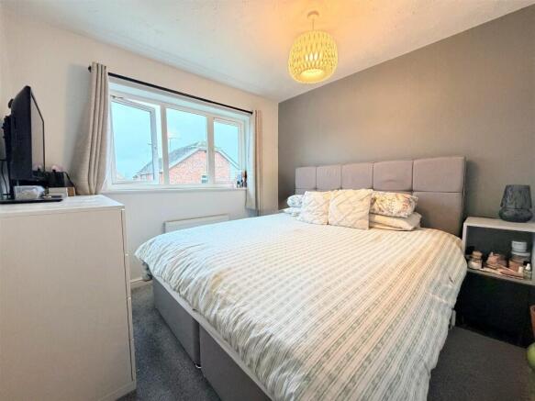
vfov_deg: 85.7
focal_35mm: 14
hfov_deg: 102.1
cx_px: 268
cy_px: 200
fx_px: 216
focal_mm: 2.22
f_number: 2.2
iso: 400
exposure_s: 1/50
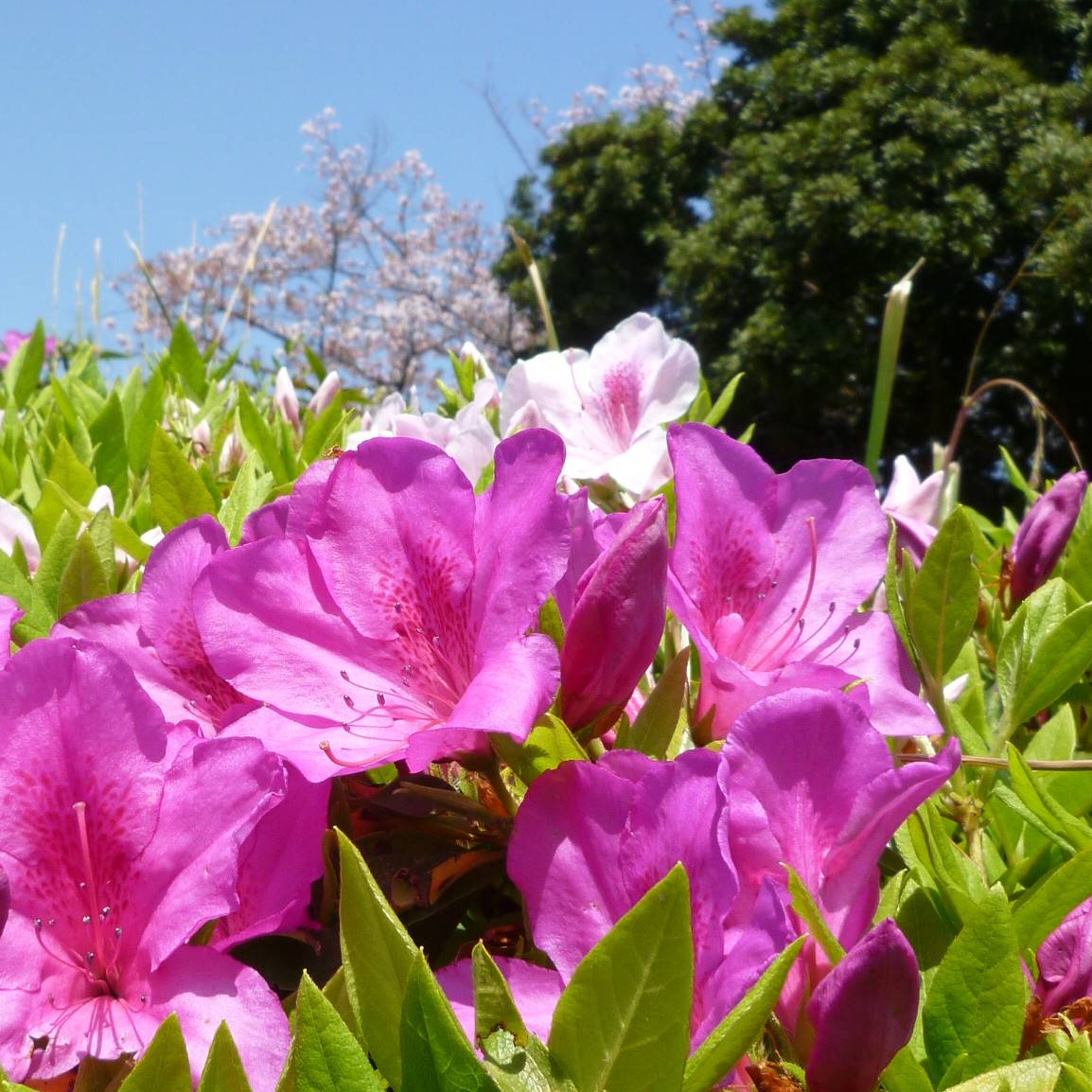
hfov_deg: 34.2
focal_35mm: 49
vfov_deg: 34.6
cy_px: 642
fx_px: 1749
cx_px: 326
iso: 80
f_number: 4
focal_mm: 4.5
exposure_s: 1/400
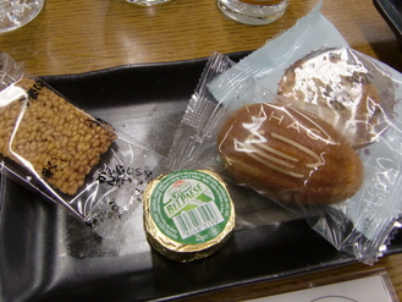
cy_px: 144
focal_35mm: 34
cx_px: 192
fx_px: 395
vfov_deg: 41.8
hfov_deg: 53.9
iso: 250
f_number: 2.6
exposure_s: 1/60
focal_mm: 4.9
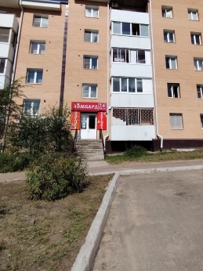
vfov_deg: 72.7
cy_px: 101
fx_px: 180
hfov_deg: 58.5
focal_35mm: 23
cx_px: 118
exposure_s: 1/2529
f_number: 2.2
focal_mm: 1.43
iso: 100
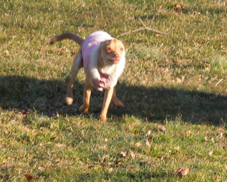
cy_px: 91
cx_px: 113
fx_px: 1061
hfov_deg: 12.2
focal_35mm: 158
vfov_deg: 9.8
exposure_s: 1/200
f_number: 4.9
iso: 125
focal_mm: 27.2
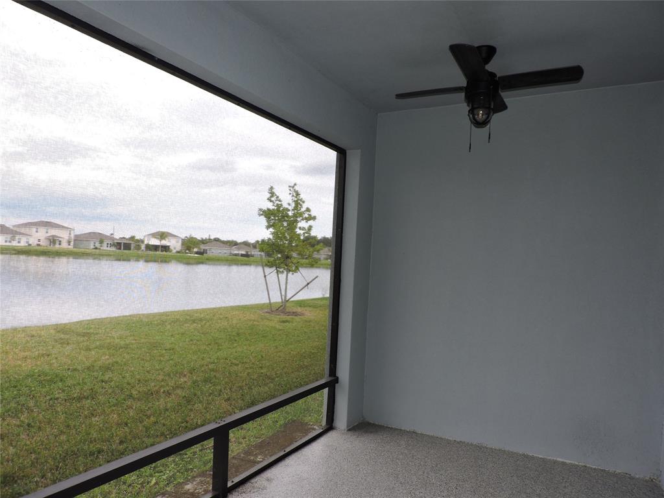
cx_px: 332
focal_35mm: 24
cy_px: 249
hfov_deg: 71.6
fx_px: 460
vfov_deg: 56.8
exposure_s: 1/125
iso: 100
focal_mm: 4.3
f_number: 3
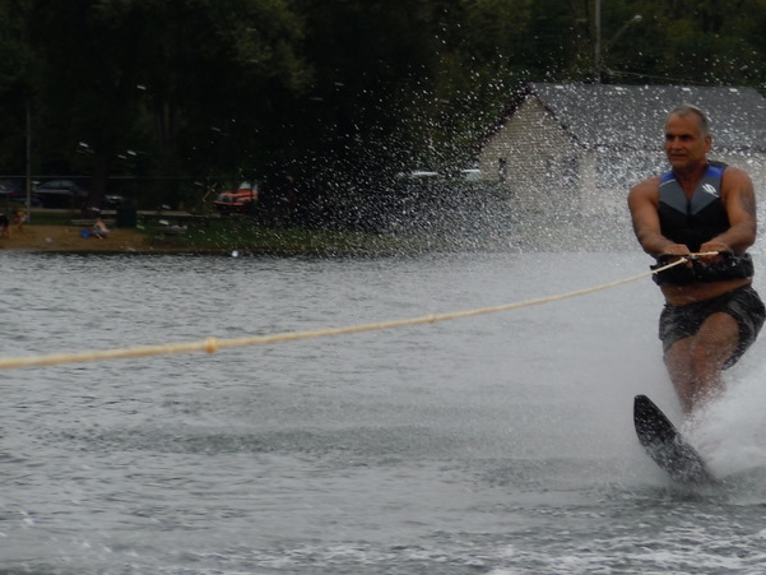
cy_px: 297
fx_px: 5777
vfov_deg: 5.7
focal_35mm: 261
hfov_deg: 7.6
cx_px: 501
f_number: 5.6
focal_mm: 35
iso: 100
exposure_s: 1/400
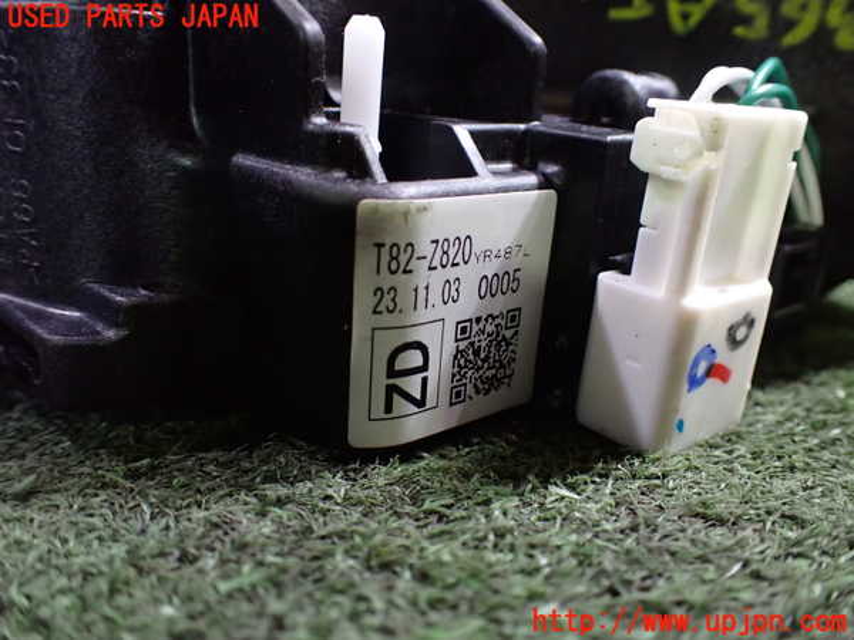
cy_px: 320
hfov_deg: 60.0
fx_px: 740
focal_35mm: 30
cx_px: 427
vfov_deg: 46.8
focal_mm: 5.4
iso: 800
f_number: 2.3
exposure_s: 1/50
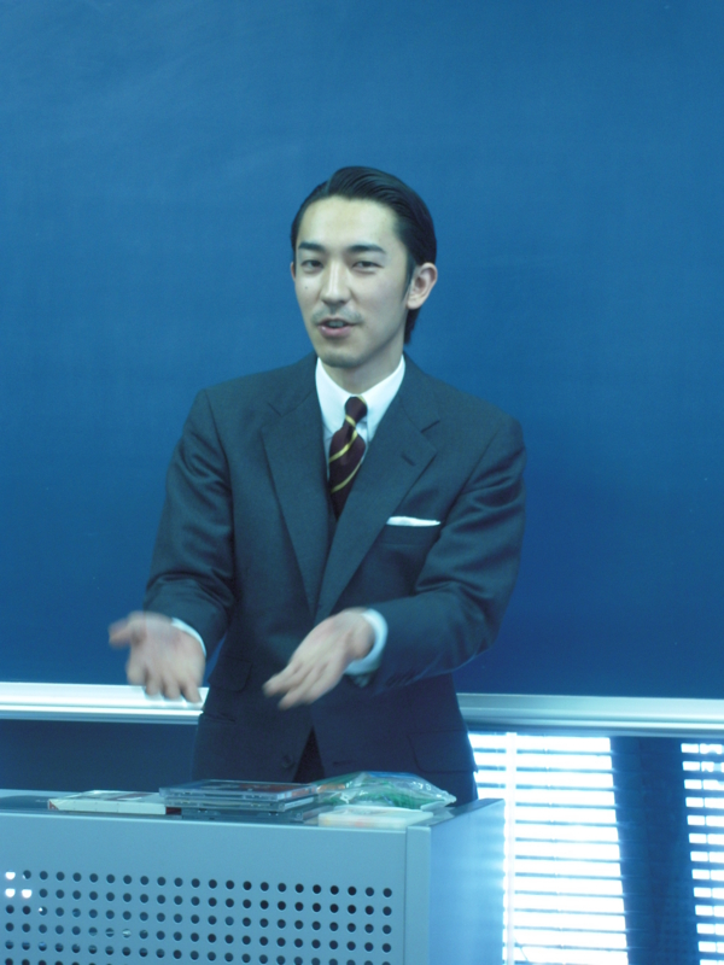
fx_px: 3123
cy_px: 482
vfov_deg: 17.6
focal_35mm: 112
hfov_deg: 13.2
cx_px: 362
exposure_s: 1/13
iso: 200
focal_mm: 20
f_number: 5.8
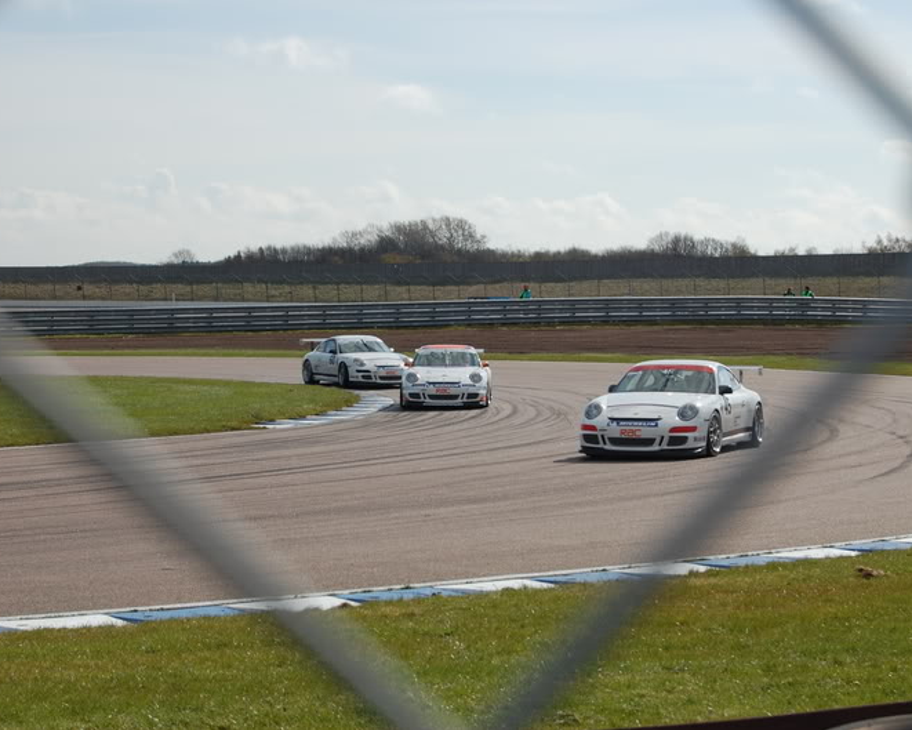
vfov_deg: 16.4
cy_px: 366
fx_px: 2526
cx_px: 465
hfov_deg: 20.5
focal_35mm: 94
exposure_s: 1/400
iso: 200
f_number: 10
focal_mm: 55
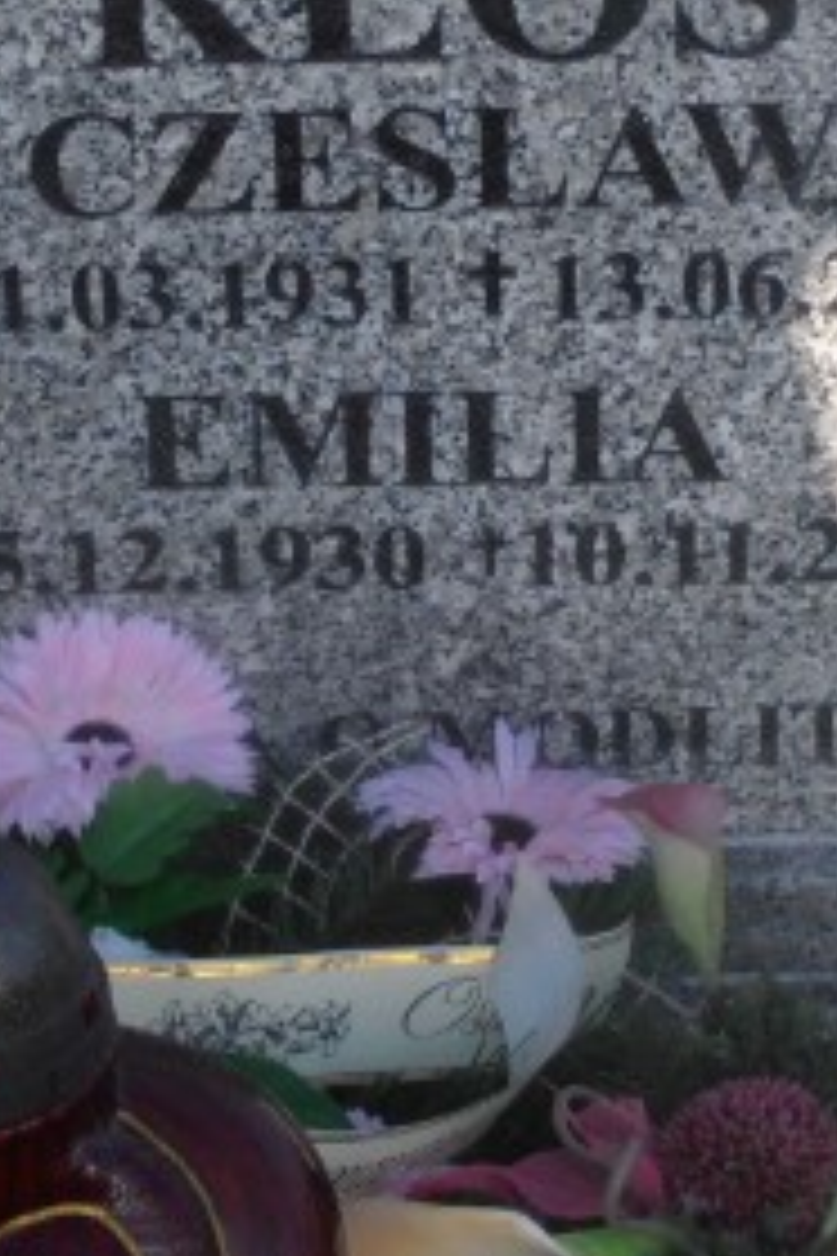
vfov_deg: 15.0
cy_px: 207
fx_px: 4743
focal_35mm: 136
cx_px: 513
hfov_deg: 10.1
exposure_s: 1/400
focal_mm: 10.04
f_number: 4.5
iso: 80
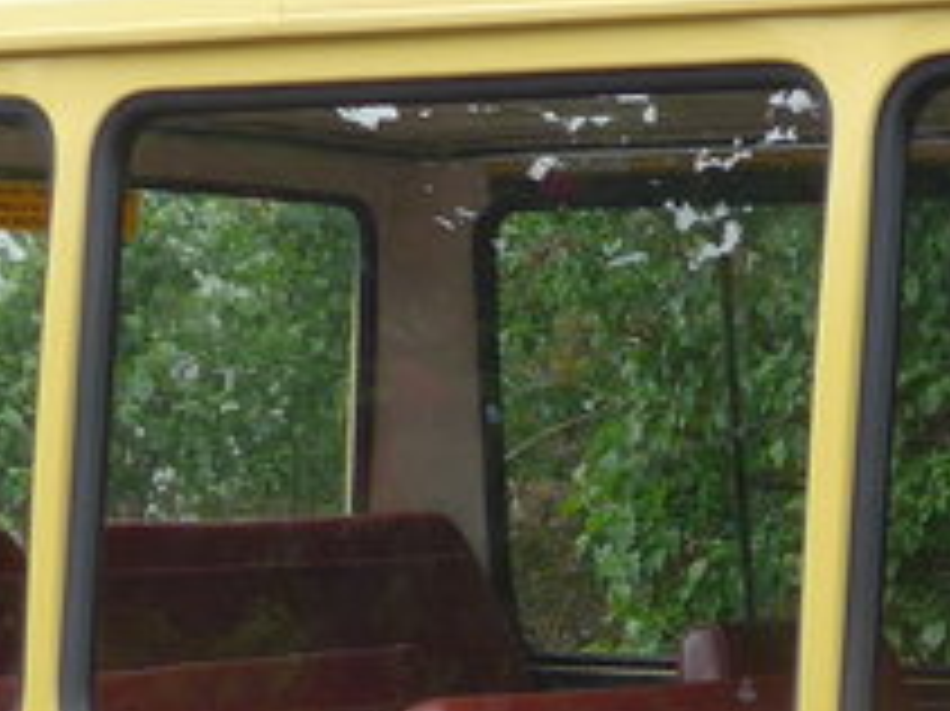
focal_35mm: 165
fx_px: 4526
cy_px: 864
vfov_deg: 8.9
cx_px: 1513
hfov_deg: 11.4
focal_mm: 6
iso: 80
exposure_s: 1/500
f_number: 2.8
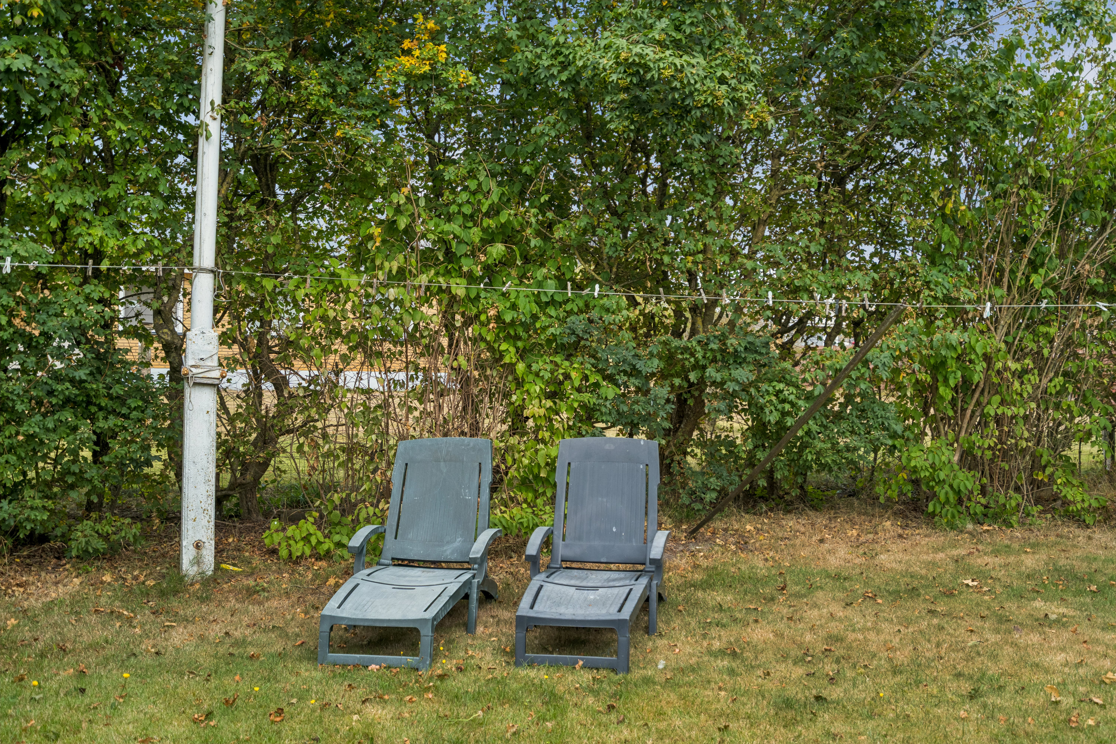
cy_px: 372
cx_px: 558
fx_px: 1085
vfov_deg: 37.9
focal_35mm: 35
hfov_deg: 54.4
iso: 400
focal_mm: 35
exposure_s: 1/500
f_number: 4.5
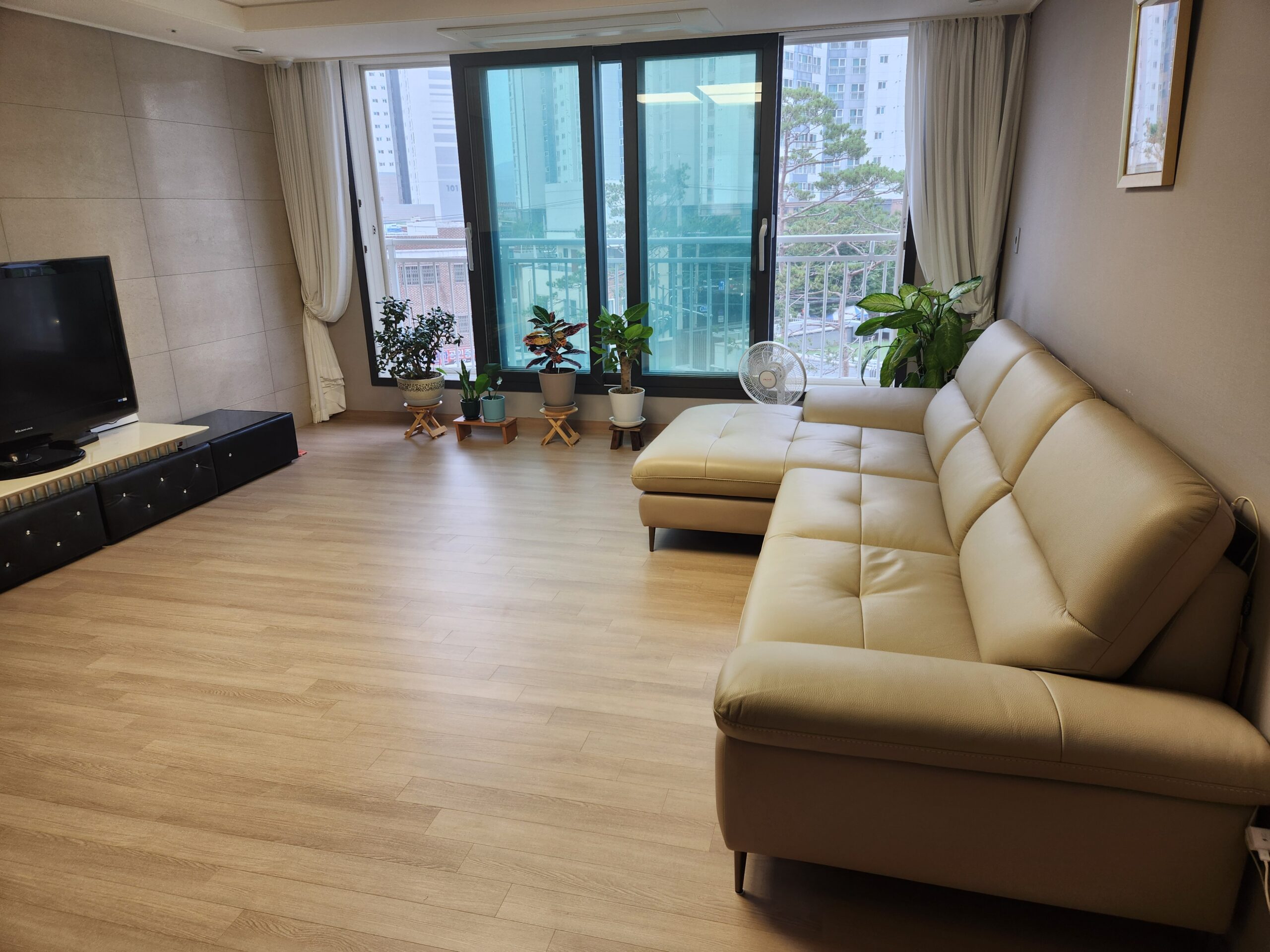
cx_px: 635
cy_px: 476
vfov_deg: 58.9
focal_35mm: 23
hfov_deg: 73.9
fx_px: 844
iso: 80
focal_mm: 5.4
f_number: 1.8
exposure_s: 1/180
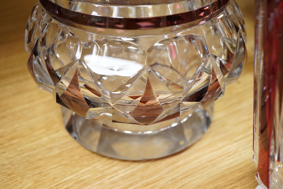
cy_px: 94
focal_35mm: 45
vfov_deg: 29.9
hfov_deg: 43.6
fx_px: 354
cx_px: 142
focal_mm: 30
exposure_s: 1/125
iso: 1250
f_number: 3.5
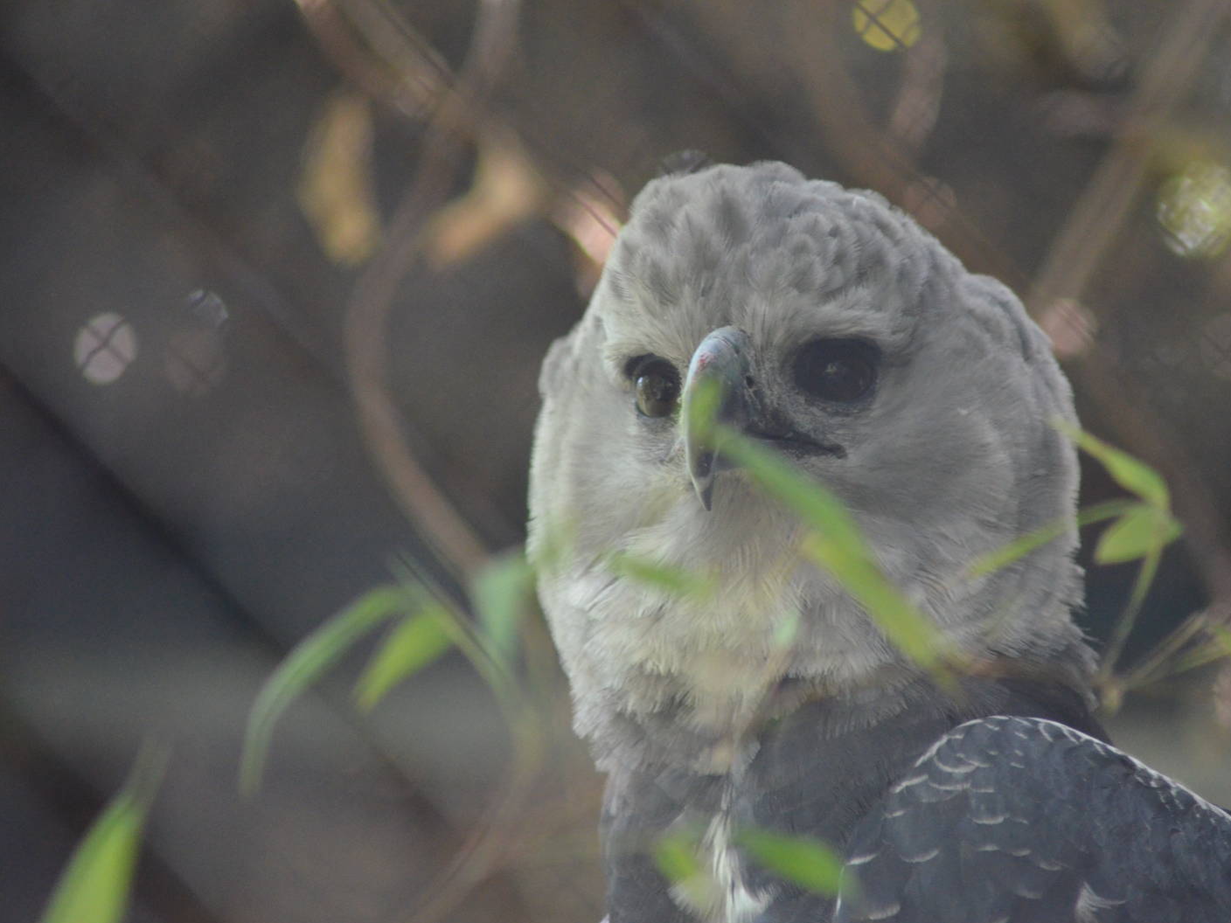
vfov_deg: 3.6
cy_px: 462
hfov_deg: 4.8
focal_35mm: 409
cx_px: 699
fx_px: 14545
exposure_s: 1/500
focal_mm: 250
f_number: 5
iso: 2500
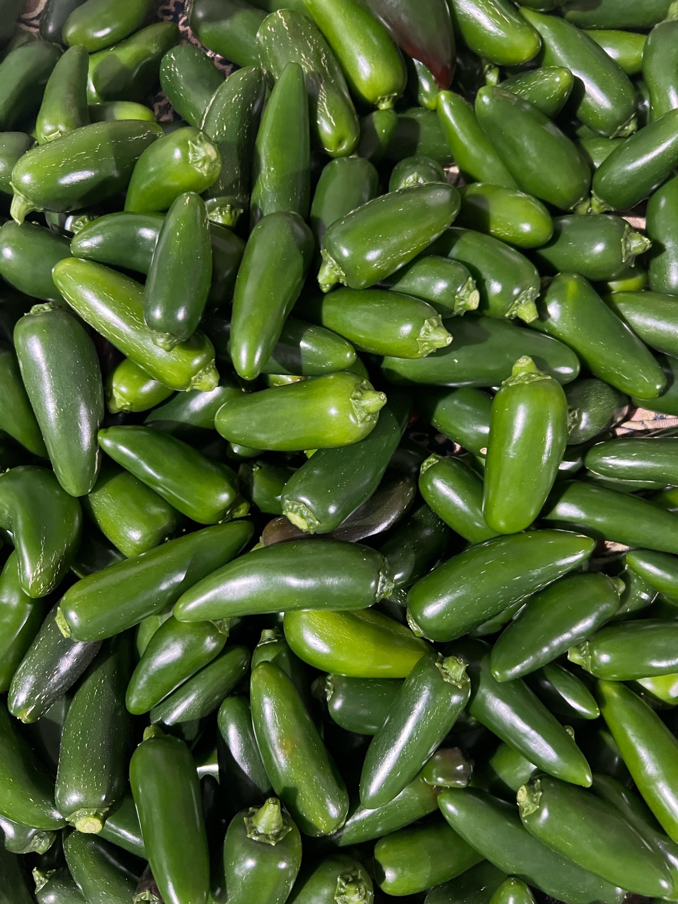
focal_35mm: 26
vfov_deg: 67.3
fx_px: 679
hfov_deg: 53.0
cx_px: 339
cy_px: 452
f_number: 1.5
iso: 640
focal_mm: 5.7
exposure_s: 1/37
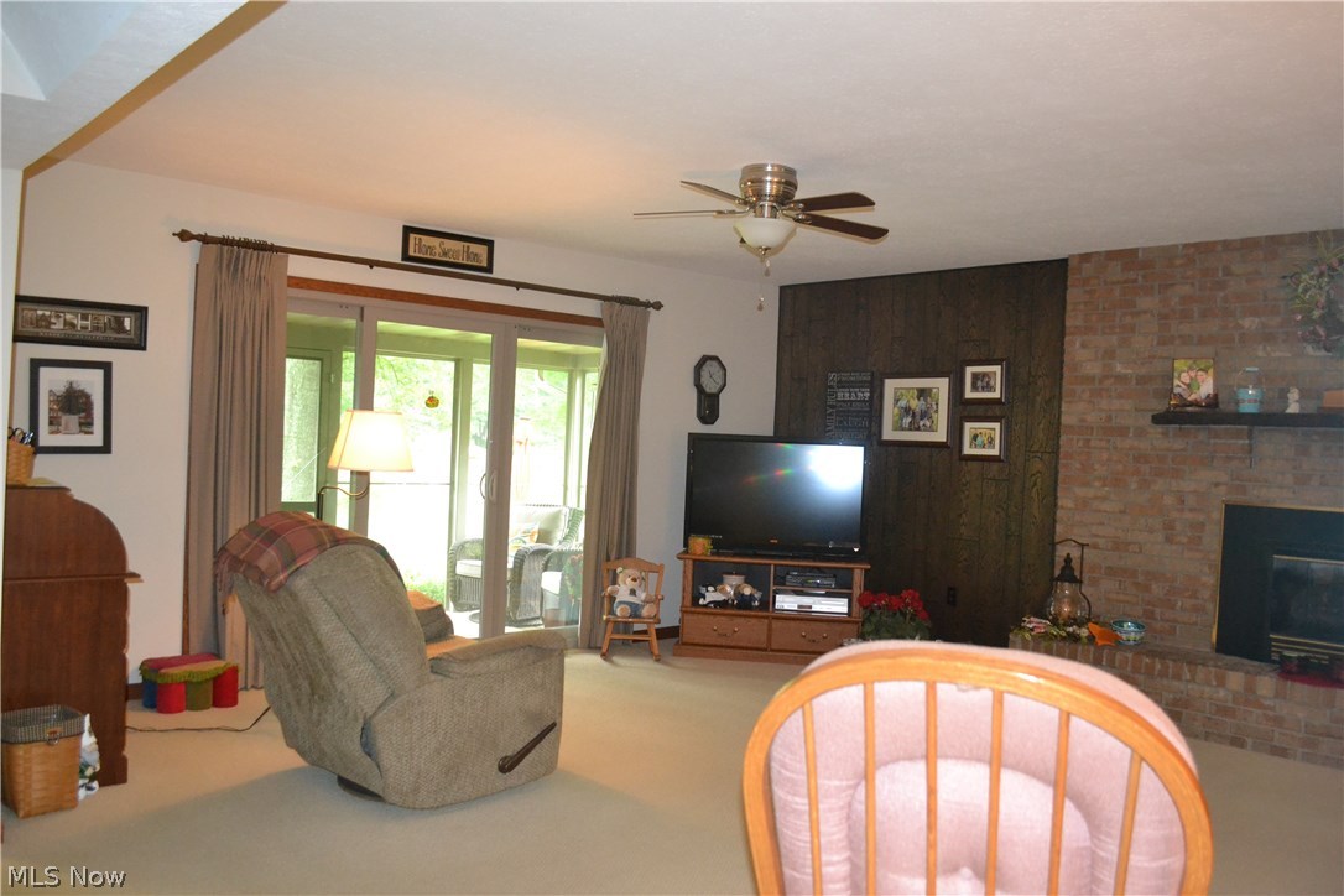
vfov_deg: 47.9
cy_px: 448
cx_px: 672
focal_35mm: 27
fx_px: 1008
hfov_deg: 67.4
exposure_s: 1/60
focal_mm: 18
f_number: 3.5
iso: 2800
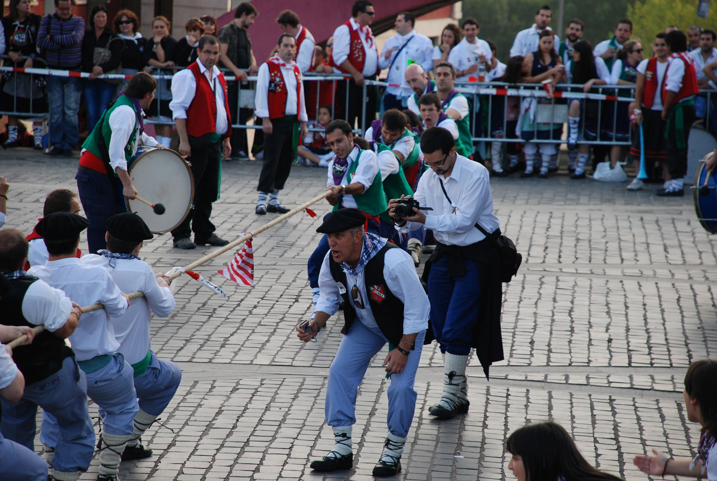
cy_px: 240
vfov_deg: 6.8
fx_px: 4041
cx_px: 358
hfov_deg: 10.1
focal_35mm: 202
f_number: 5.6
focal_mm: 135
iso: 400
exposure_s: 1/200
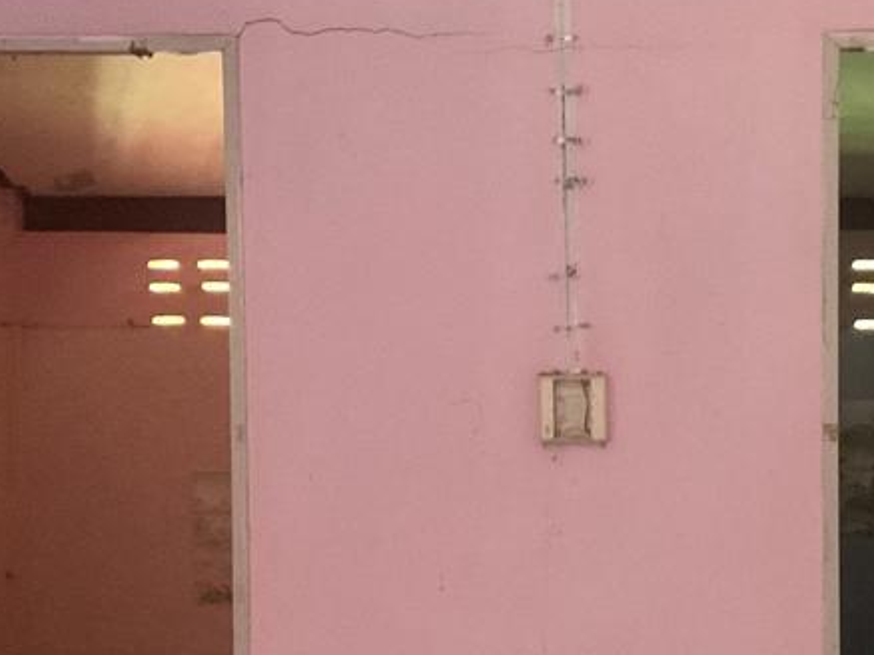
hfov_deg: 25.5
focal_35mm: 76
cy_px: 449
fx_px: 1918
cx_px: 592
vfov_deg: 19.3
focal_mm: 3
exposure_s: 1/30
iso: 500
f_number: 1.8
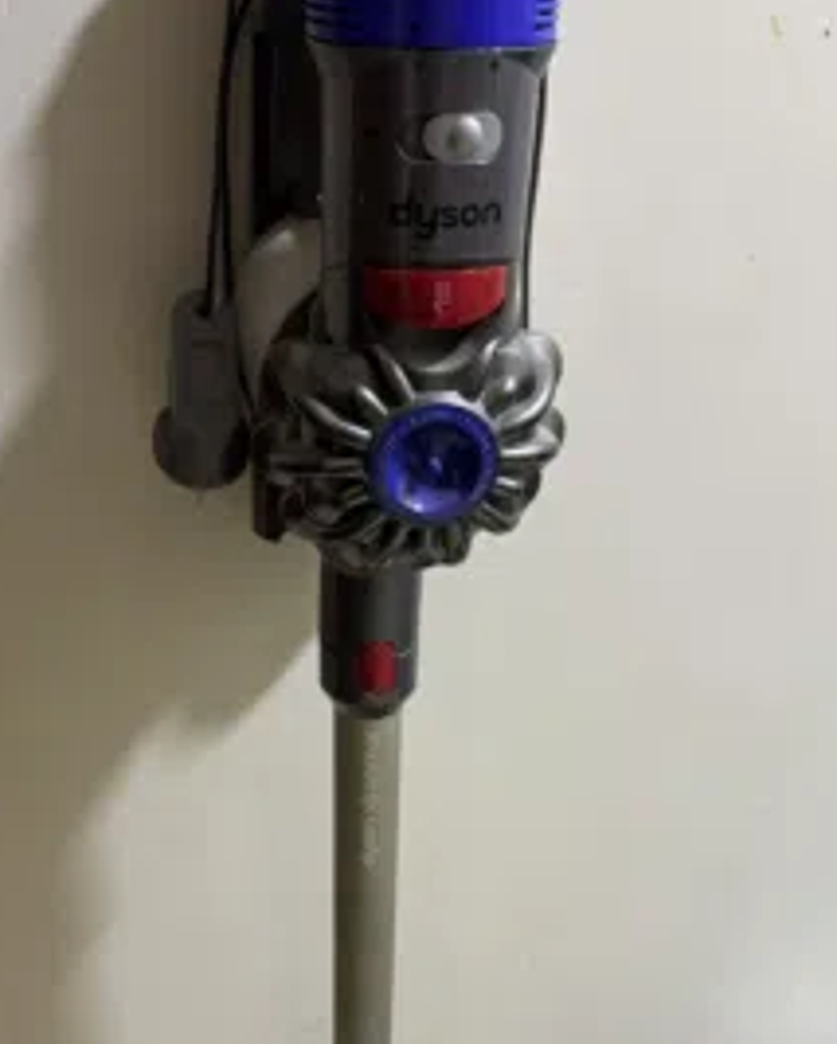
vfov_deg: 47.5
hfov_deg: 39.1
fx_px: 1175
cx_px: 340
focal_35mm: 38
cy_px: 641
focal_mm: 5.96
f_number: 1.6
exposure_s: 1/60
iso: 400
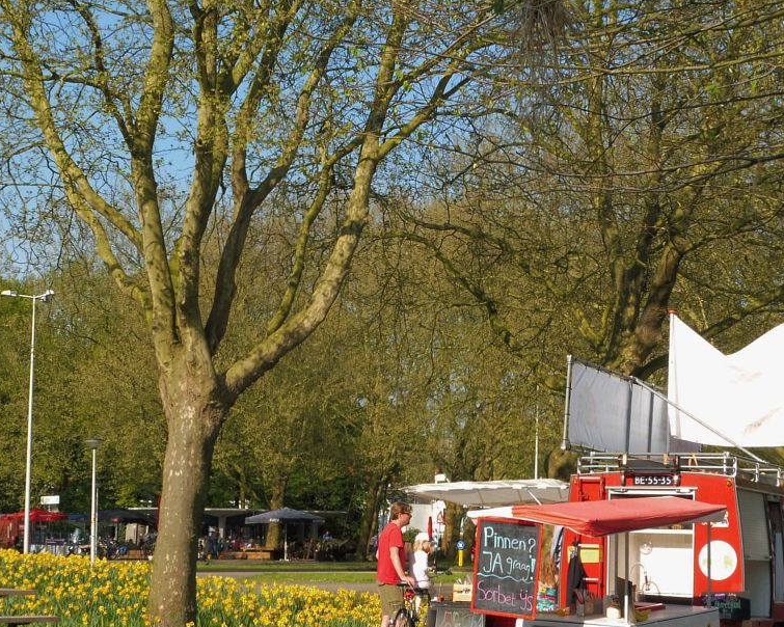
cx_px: 386
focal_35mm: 82
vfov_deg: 18.7
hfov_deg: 23.3
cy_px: 360
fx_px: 1903
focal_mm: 11
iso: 100
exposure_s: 1/250
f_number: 6.3
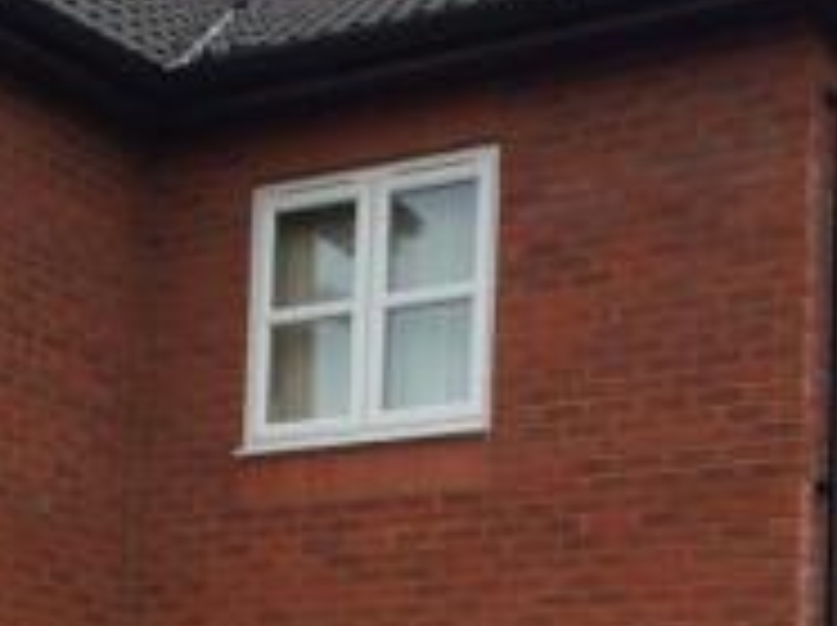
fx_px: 2270
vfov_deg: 15.1
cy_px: 777
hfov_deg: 20.9
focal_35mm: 94
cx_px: 425
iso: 32
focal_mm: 4.12
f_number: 2.2
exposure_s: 1/376
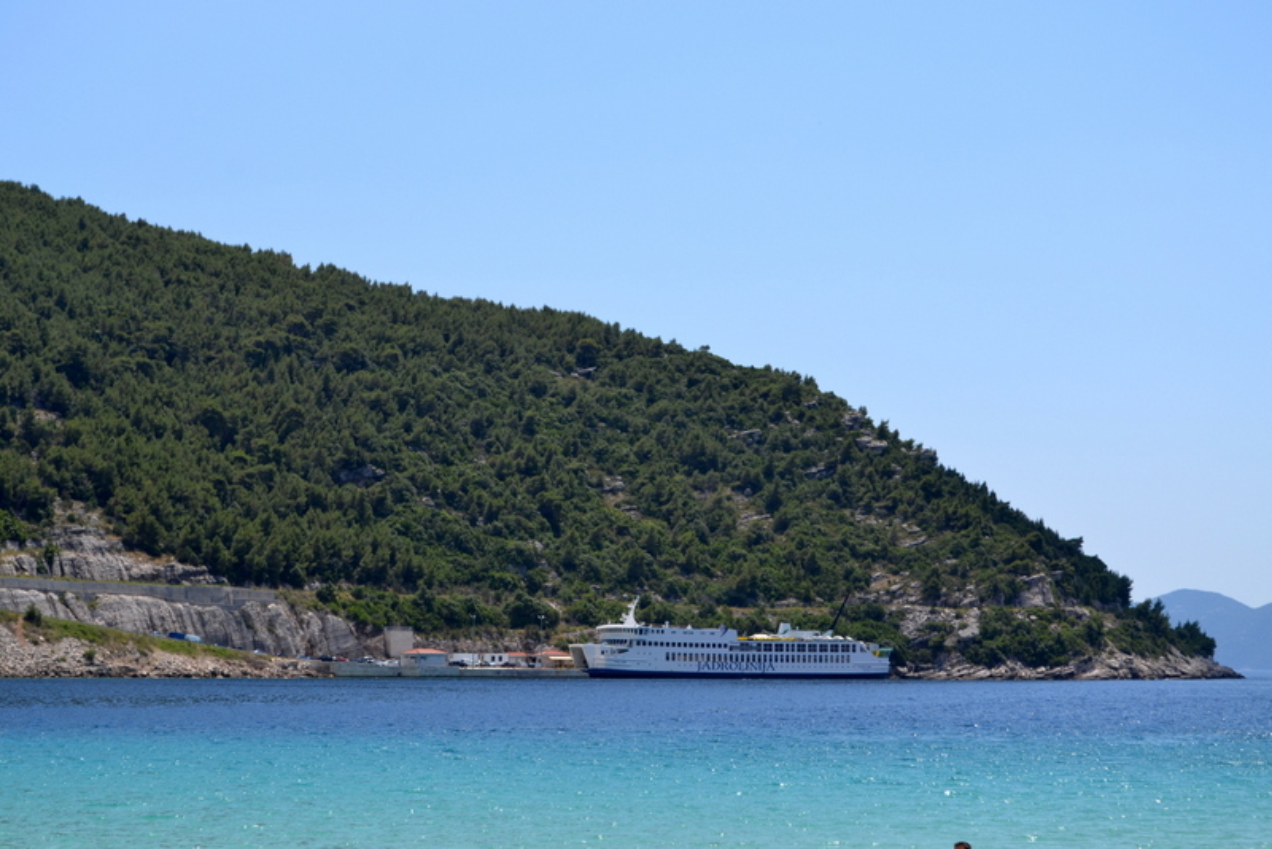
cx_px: 636
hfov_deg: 24.6
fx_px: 2916
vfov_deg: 16.6
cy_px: 424
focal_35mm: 82
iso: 100
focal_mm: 55
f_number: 8
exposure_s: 1/250
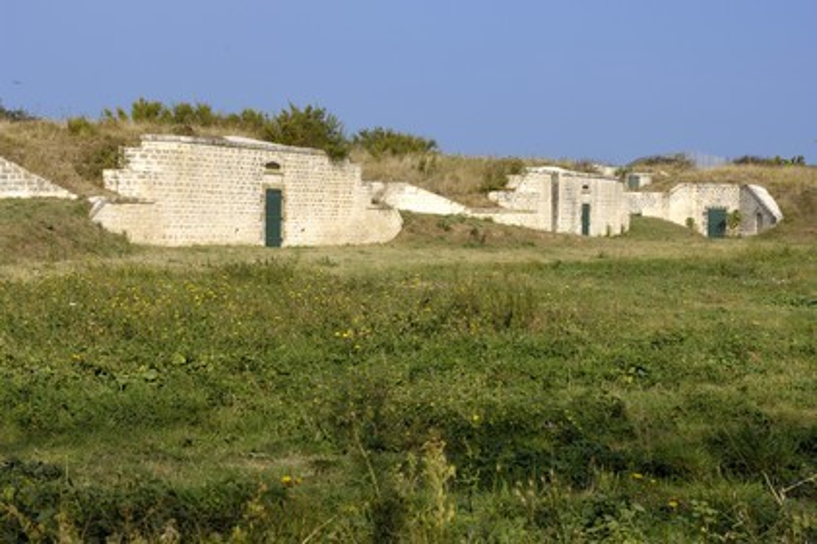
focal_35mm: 60
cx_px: 408
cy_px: 272
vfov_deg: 22.6
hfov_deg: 33.4
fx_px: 1361
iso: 100
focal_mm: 40
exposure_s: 1/160
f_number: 9.5
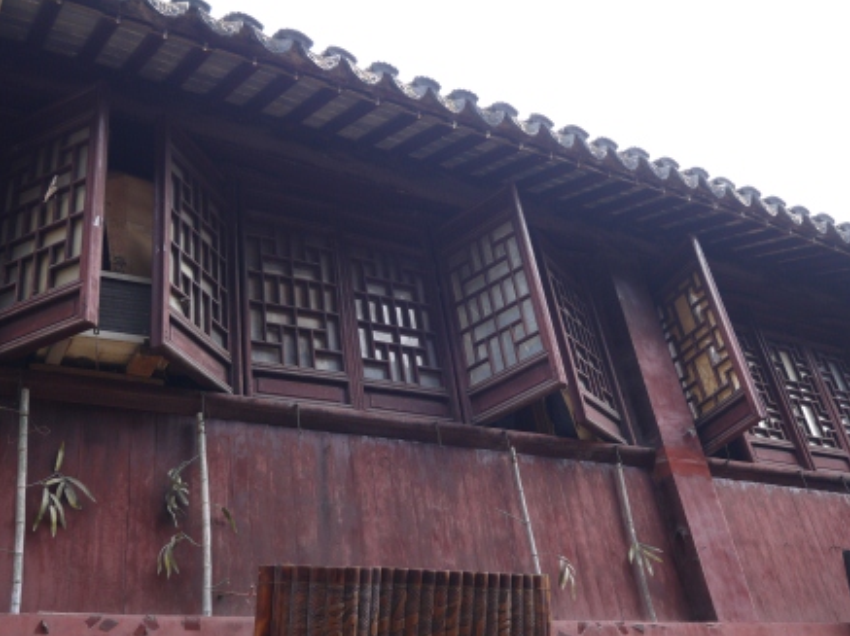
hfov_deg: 47.9
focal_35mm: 39
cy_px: 321
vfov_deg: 36.8
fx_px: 957
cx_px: 434
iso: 160
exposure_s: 1/125
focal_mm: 19
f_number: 4.5
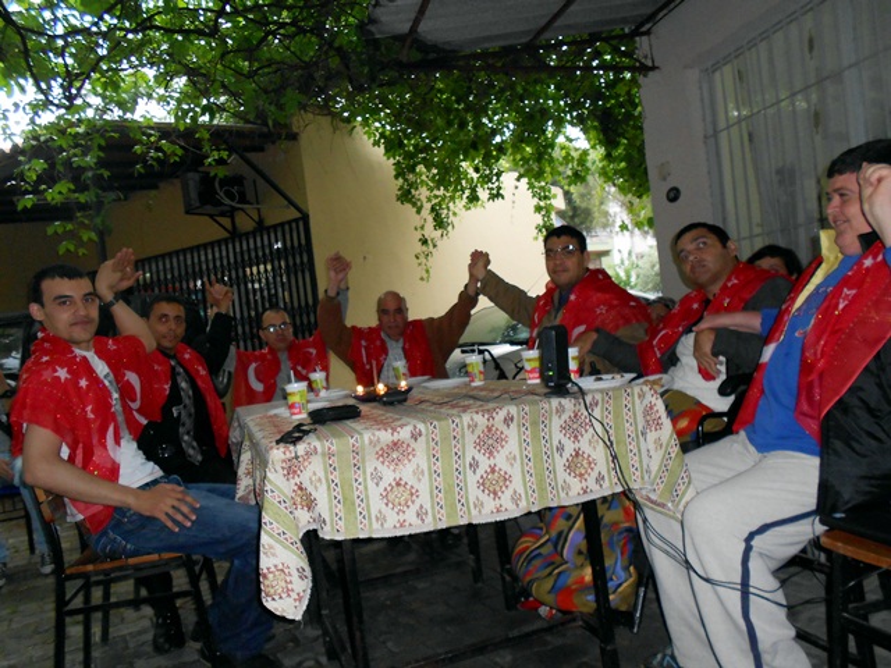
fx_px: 669
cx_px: 446
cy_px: 334
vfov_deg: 53.1
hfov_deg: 67.3
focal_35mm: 26
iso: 200
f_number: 3.2
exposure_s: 1/25
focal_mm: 4.6
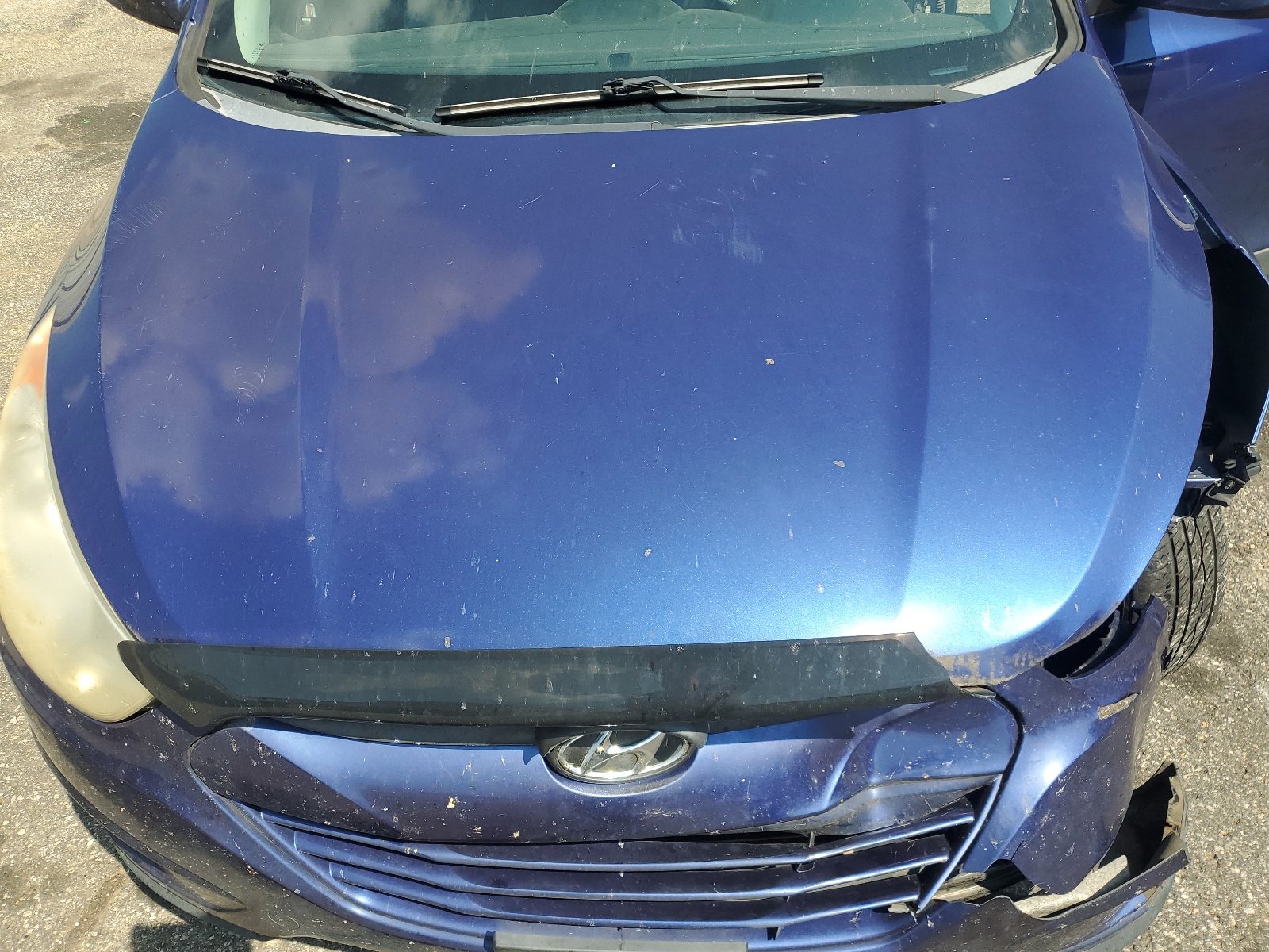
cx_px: 634
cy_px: 476
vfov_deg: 53.1
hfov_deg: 67.3
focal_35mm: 26
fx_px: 953
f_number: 1.5
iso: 50
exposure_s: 1/1667
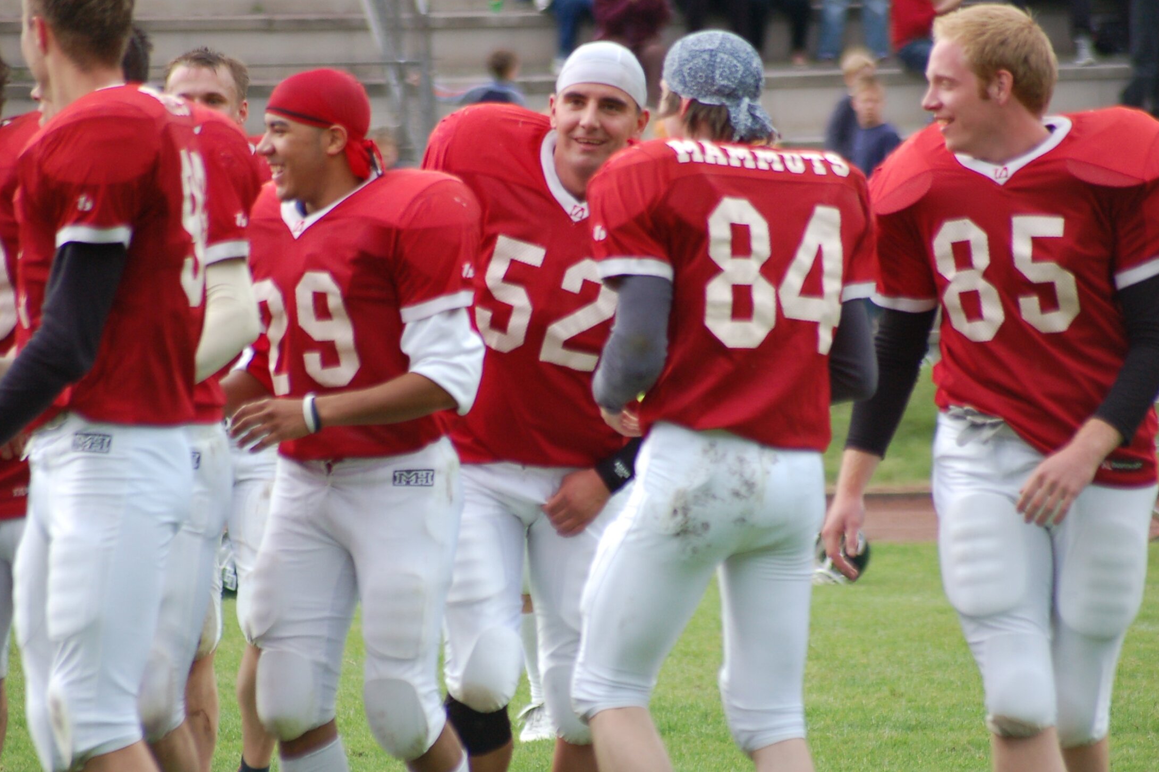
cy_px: 386
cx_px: 580
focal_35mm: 453
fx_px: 14583
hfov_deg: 4.6
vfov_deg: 3.0
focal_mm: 300
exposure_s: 1/500
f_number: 5.6
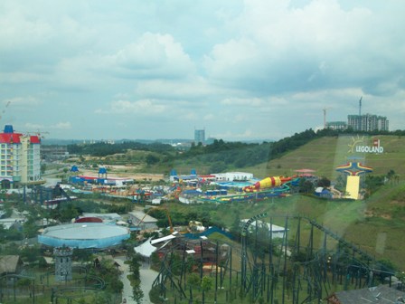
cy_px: 152
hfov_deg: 44.8
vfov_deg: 34.3
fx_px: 491
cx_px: 202
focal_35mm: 42
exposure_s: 1/240
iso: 80
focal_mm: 7.1
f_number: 6.3
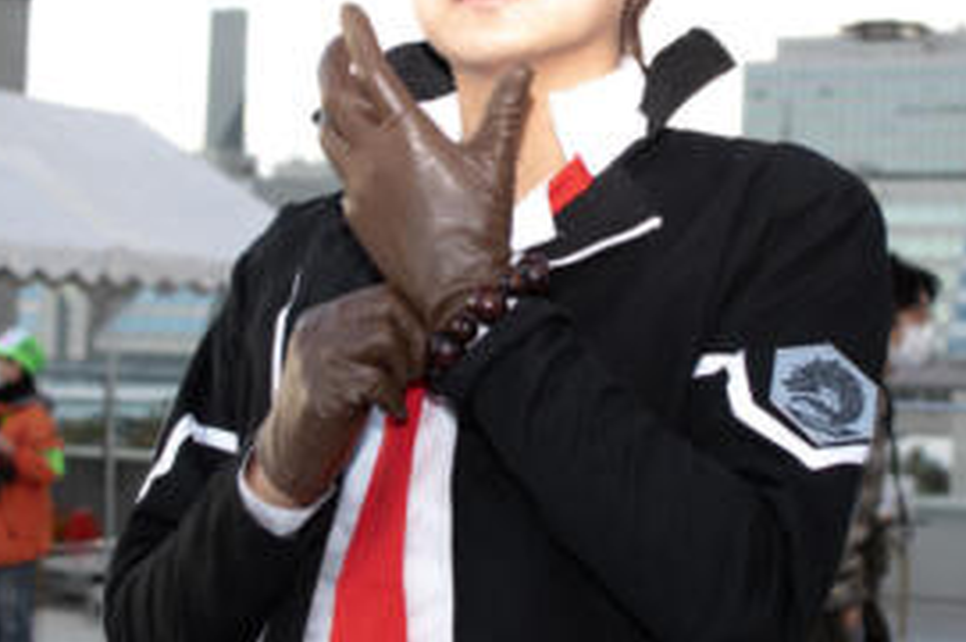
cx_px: 528
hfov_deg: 21.1
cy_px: 212
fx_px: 2598
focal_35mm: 97
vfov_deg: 14.1
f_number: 4
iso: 125
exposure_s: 1/200
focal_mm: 35
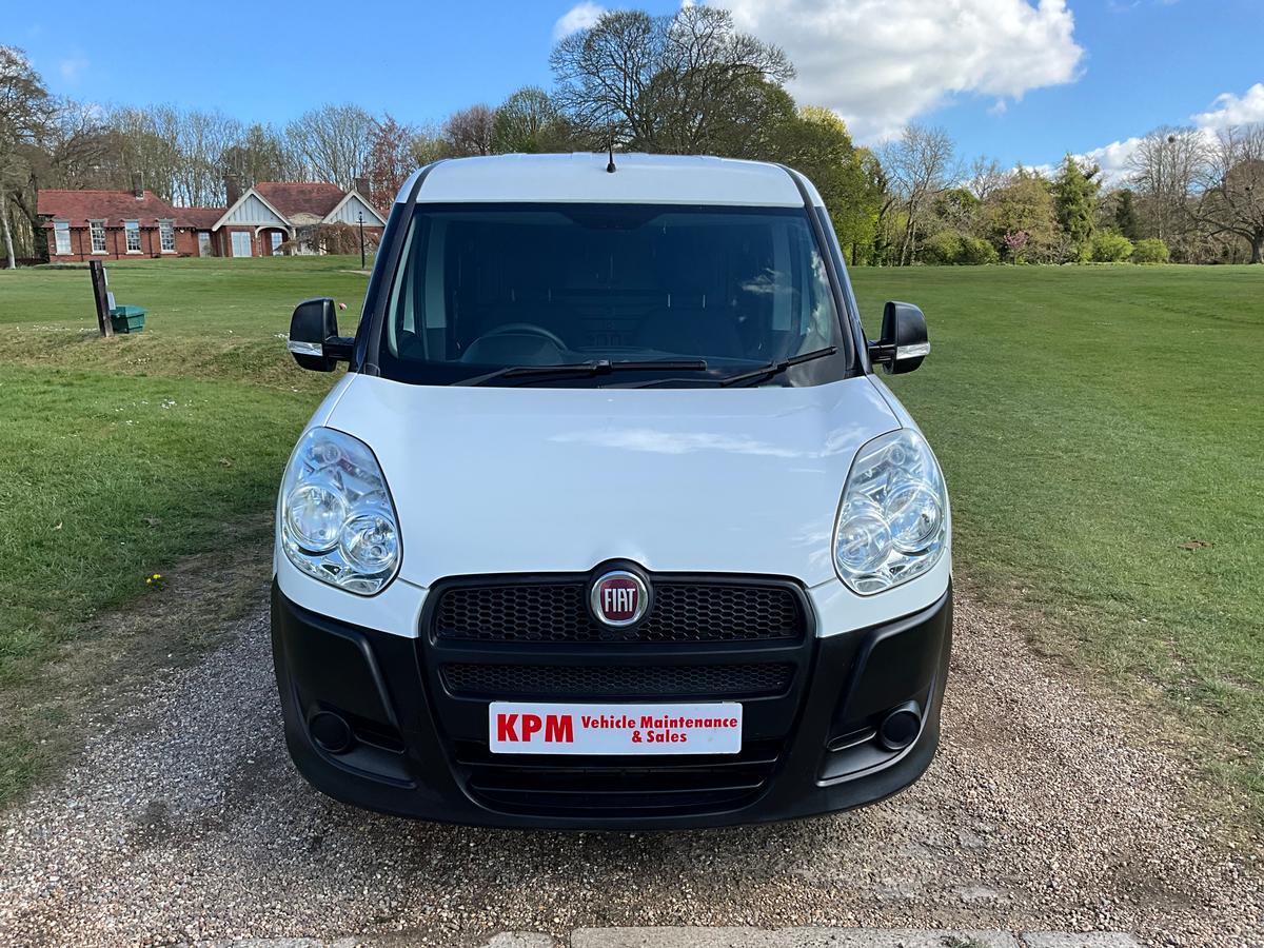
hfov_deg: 61.7
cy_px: 474
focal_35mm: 29
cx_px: 632
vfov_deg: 48.2
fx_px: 1059
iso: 25
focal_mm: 3
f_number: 1.8
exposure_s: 1/829
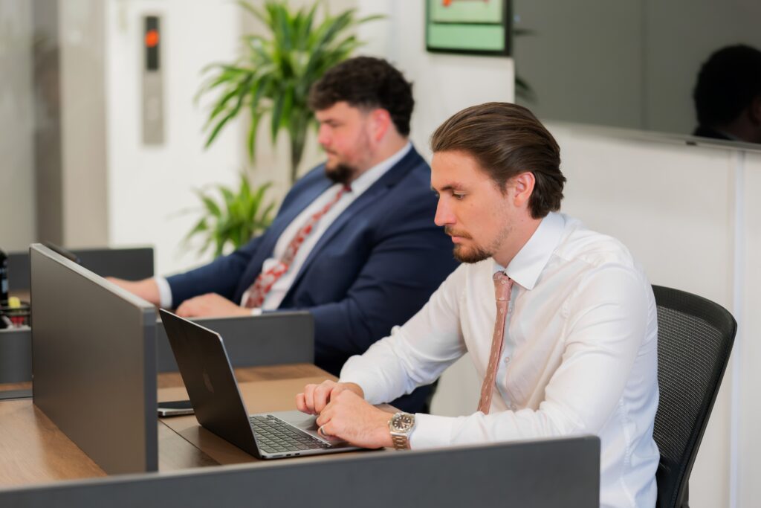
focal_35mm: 84
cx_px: 380
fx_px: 1776
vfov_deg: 16.3
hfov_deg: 24.2
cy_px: 254
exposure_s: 1/200
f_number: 1.4
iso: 640
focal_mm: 56
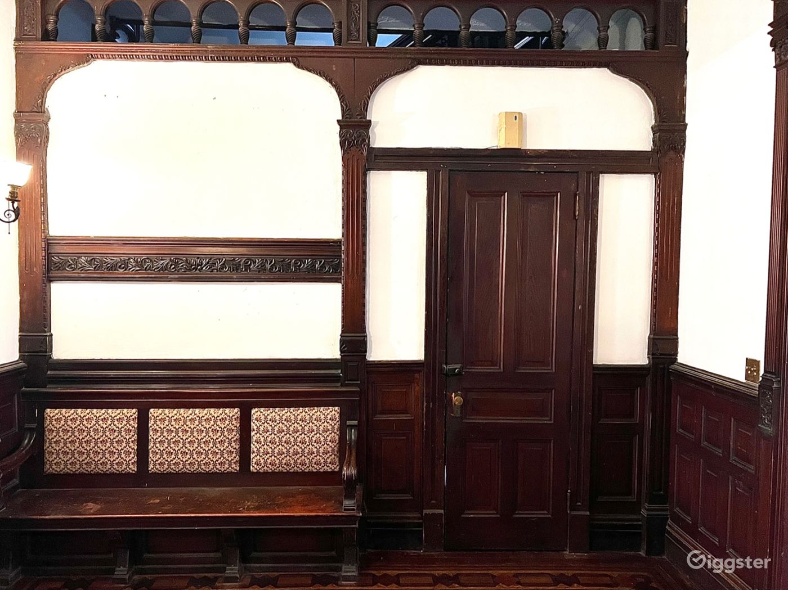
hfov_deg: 67.3
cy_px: 295
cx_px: 394
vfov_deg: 53.0
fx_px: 592
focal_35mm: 26
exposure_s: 1/40
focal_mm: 5.7
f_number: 1.5
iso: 400
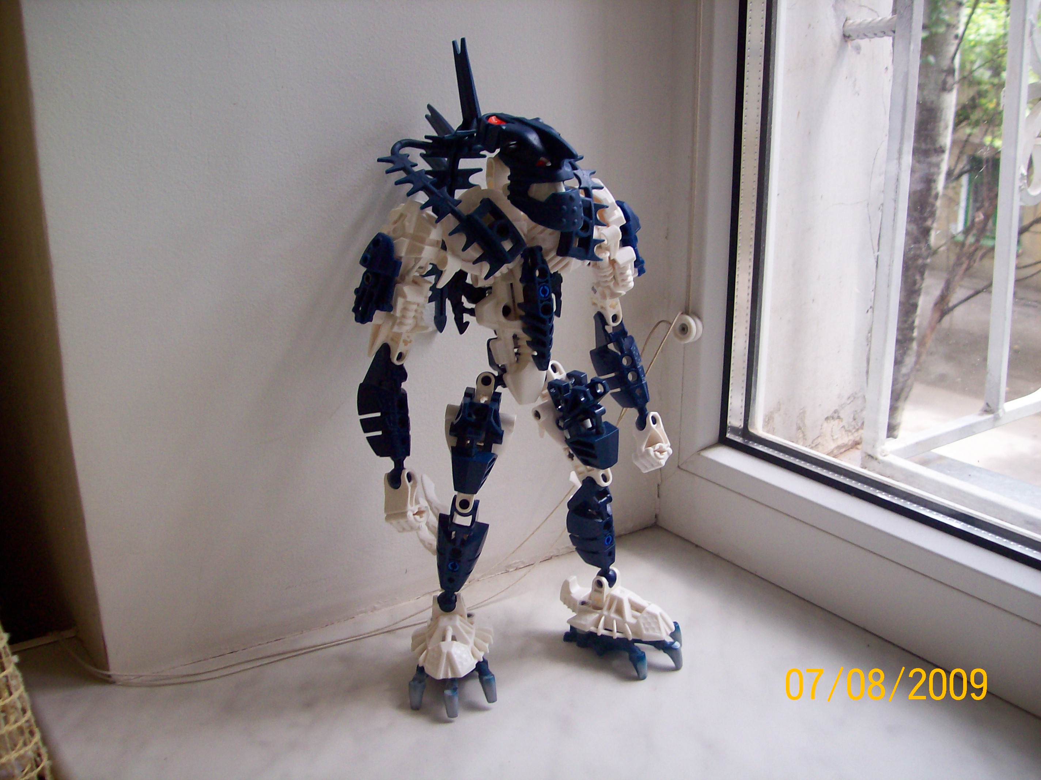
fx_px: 1082
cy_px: 390
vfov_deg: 39.6
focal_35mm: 36
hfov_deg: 51.4
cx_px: 520
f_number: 2.7
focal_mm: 6
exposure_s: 1/68.2
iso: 80
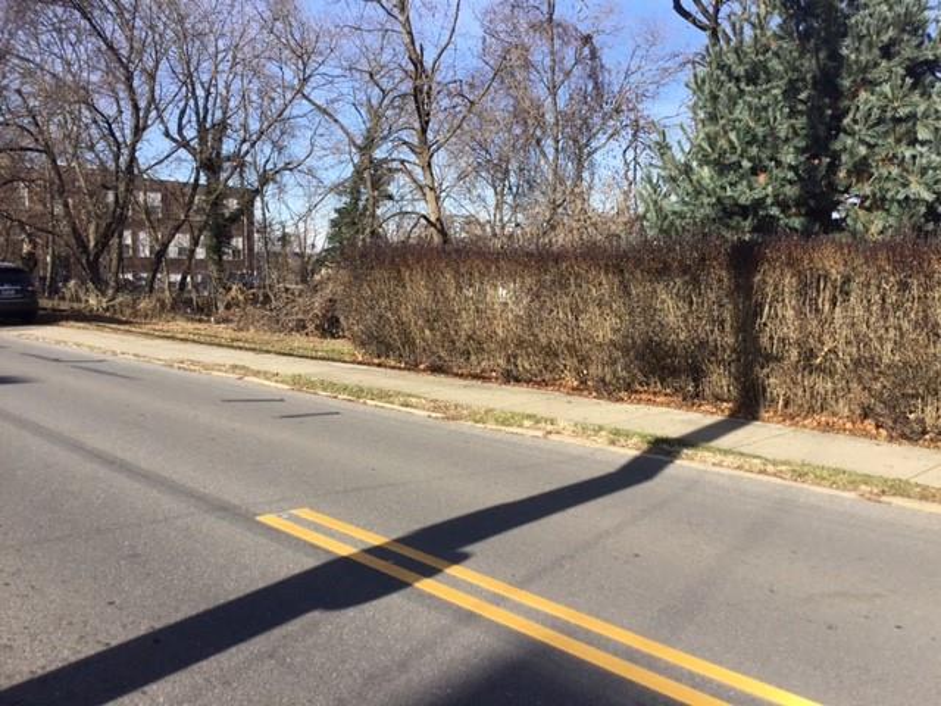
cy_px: 353
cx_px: 470
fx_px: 843
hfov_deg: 58.4
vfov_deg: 45.4
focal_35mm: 31
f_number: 2.4
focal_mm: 3.3
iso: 25
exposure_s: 1/806
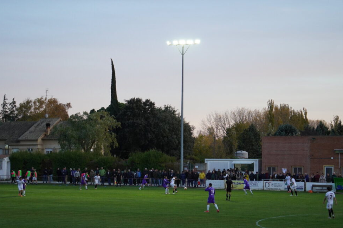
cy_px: 111
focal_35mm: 87
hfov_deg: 23.5
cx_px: 173
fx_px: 824
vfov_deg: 15.8
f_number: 4.5
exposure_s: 1/160
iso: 800
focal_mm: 55
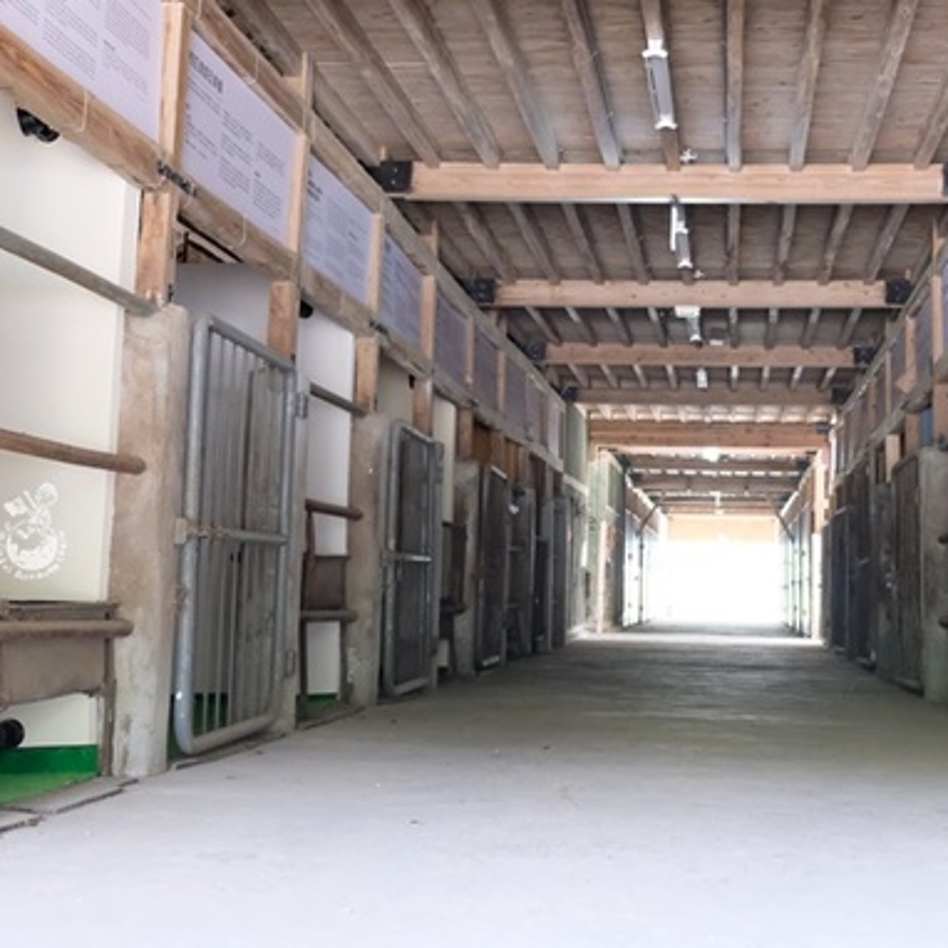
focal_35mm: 51
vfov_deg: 33.2
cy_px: 352
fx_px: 1580
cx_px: 581
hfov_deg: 33.3
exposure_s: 1/60
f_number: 2.8
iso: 3200
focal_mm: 18
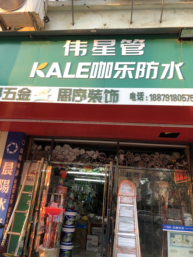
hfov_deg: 49.7
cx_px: 96
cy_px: 128
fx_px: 208
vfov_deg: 63.4
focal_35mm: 28
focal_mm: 4
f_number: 1.8
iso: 25
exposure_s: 1/33
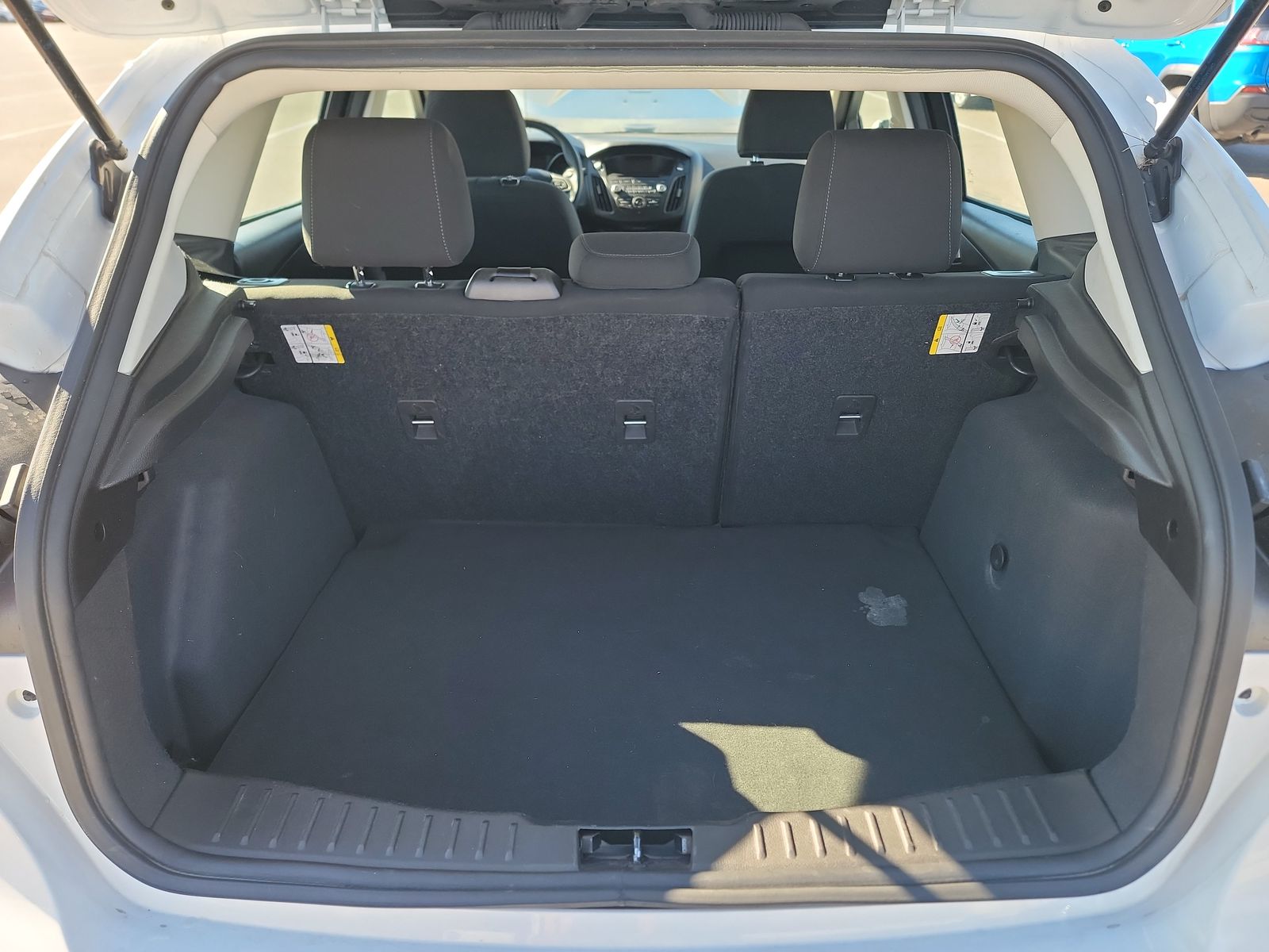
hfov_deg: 71.6
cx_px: 634
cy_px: 476
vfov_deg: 56.8
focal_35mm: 24
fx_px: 880
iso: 92
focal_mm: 6.7
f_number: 1.8
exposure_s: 1/119
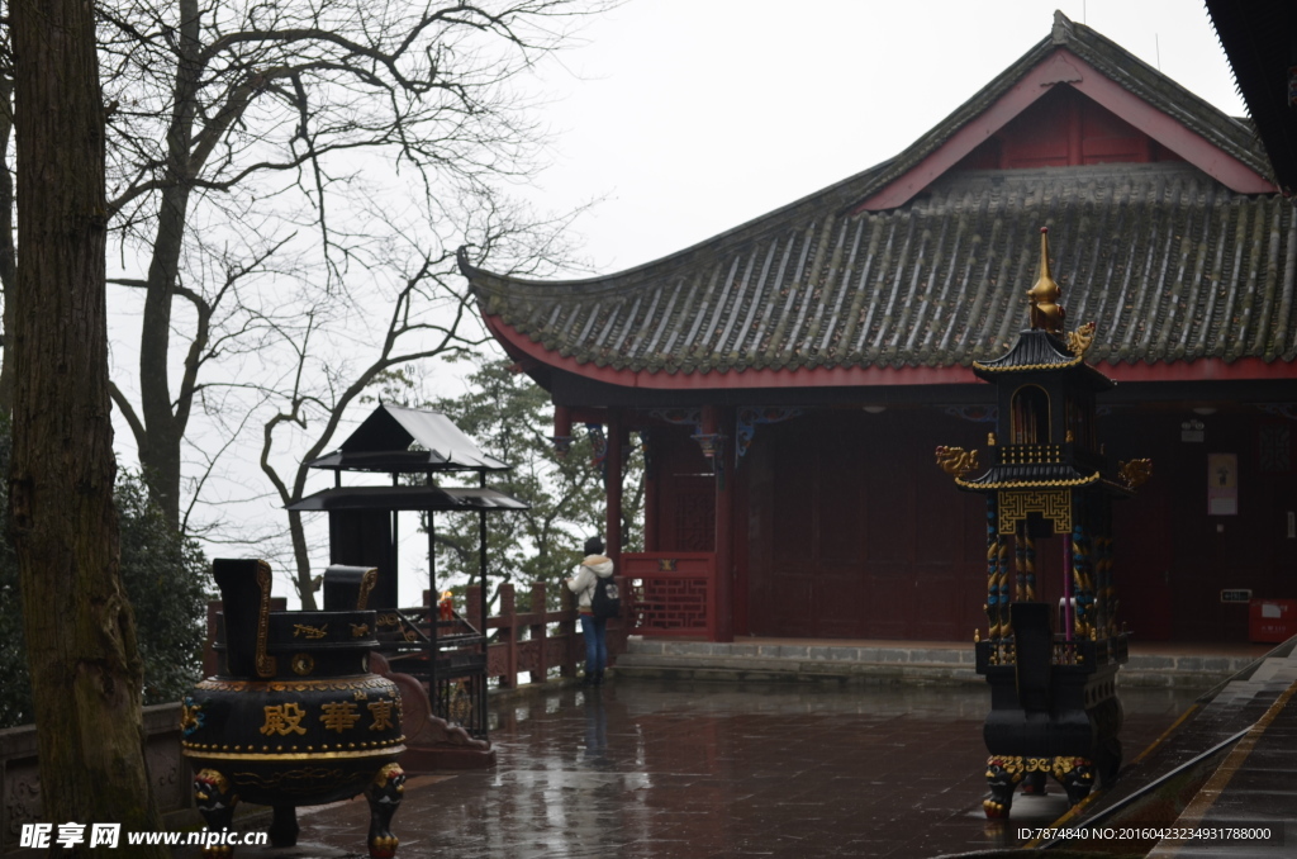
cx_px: 648
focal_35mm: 66
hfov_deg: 30.6
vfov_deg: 20.5
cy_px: 430
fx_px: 2373
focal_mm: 44
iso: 100
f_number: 5.3
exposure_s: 1/160
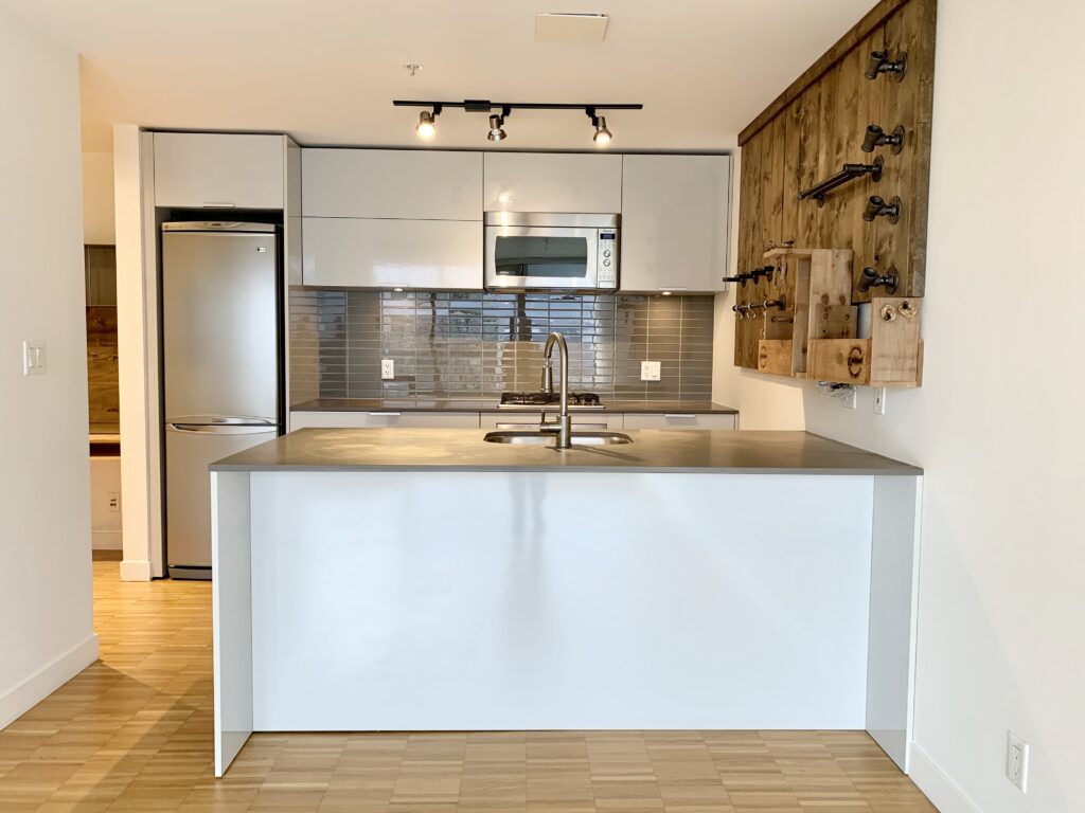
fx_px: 815
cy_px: 406
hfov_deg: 67.3
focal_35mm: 26
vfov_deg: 53.1
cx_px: 542
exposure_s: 1/60
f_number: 1.8
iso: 80
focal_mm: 4.25
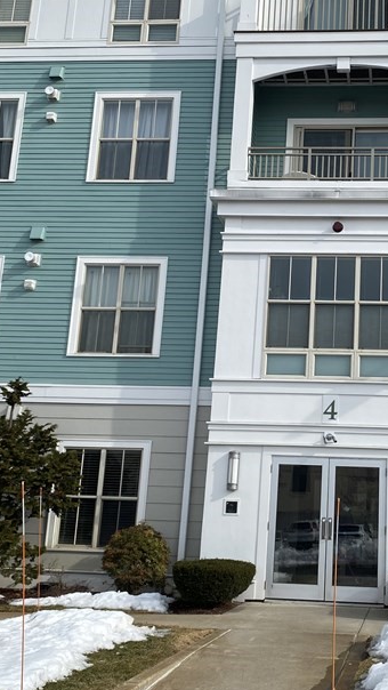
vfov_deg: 42.7
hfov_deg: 24.3
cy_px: 286
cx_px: 340
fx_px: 877
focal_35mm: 48
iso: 32
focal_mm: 4.25
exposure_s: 1/2967
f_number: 1.8
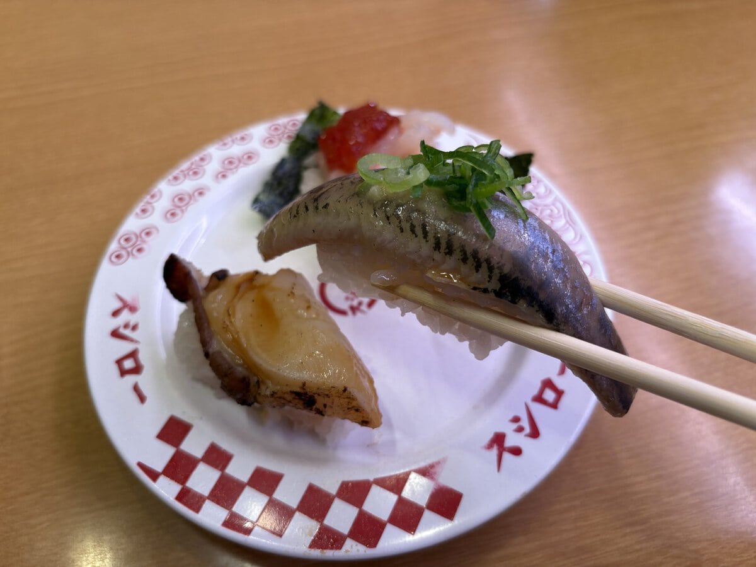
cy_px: 284
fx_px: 568
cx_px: 378
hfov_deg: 67.3
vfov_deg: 53.1
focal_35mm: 26
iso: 80
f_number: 1.6
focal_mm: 5.96
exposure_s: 1/100
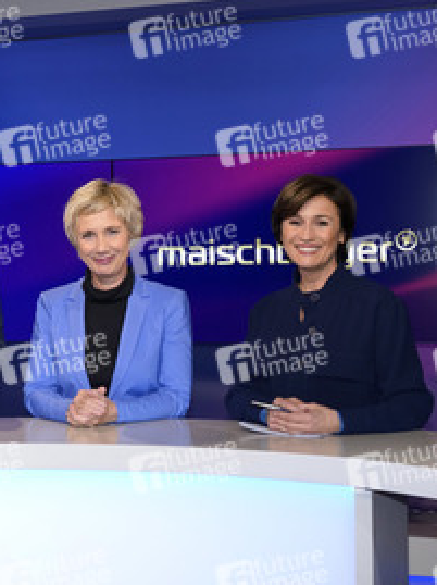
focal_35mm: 71
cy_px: 304
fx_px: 1198
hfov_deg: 20.0
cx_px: -3
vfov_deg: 27.4
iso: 1600
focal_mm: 44
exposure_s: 1/125
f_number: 5
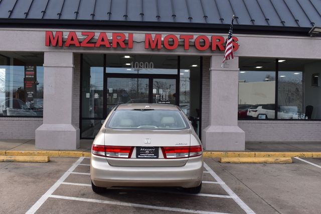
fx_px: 348
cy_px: 107
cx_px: 160
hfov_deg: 49.6
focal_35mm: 39
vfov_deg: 34.2
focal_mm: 26
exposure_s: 1/320
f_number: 10
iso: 400
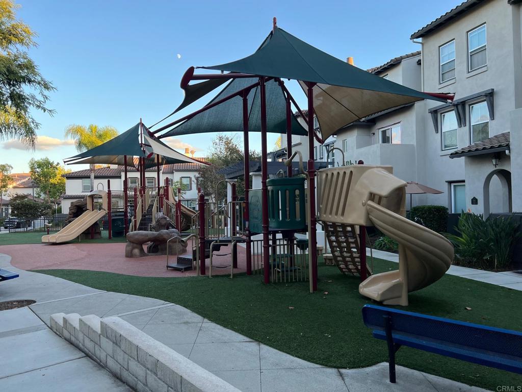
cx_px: 261
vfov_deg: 53.1
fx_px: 392
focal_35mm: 26
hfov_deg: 67.3
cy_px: 196
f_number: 1.5
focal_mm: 5.7
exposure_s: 1/431
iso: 50
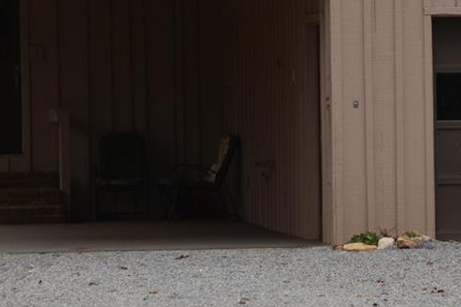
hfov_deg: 7.5
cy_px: 158
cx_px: 631
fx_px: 3469
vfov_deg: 5.1
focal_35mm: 271
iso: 100
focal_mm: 42
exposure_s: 1/200
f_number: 6.3
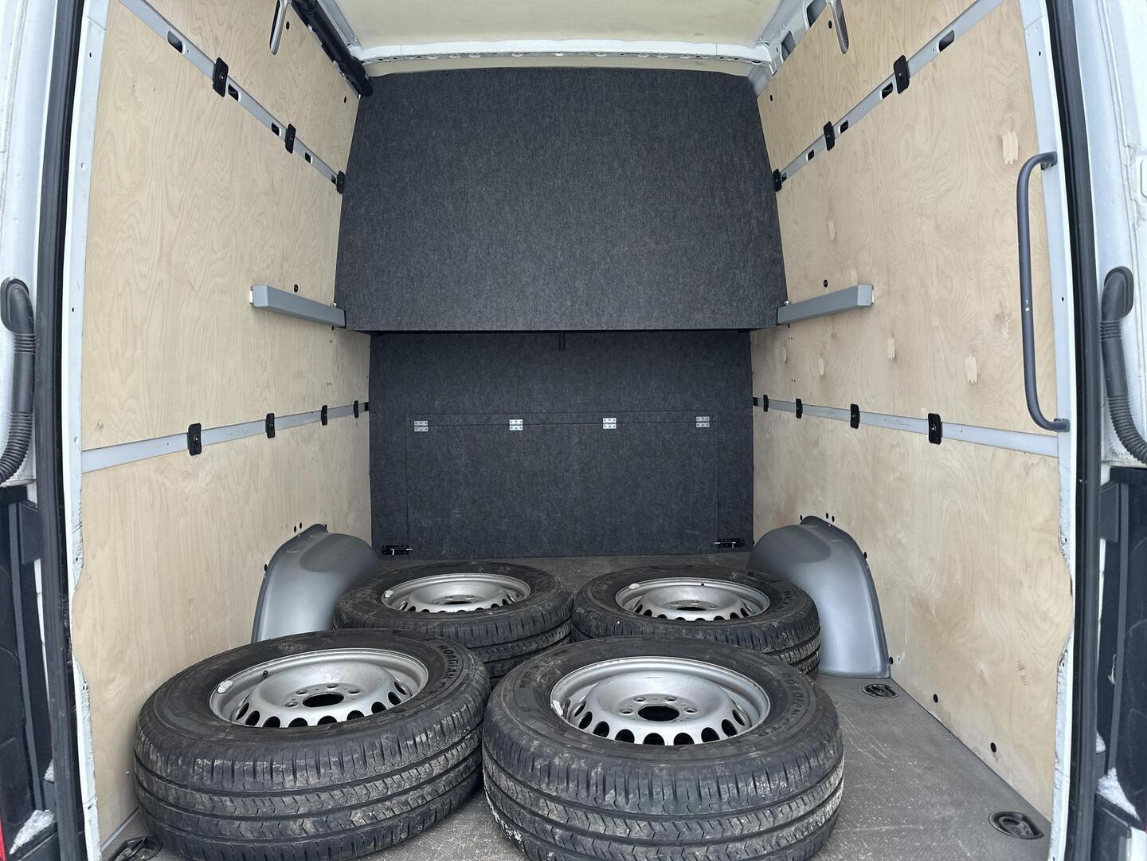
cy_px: 430
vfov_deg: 56.8
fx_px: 795
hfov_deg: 71.6
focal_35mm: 24
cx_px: 574
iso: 100
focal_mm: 6.86
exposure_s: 1/133
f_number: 1.78
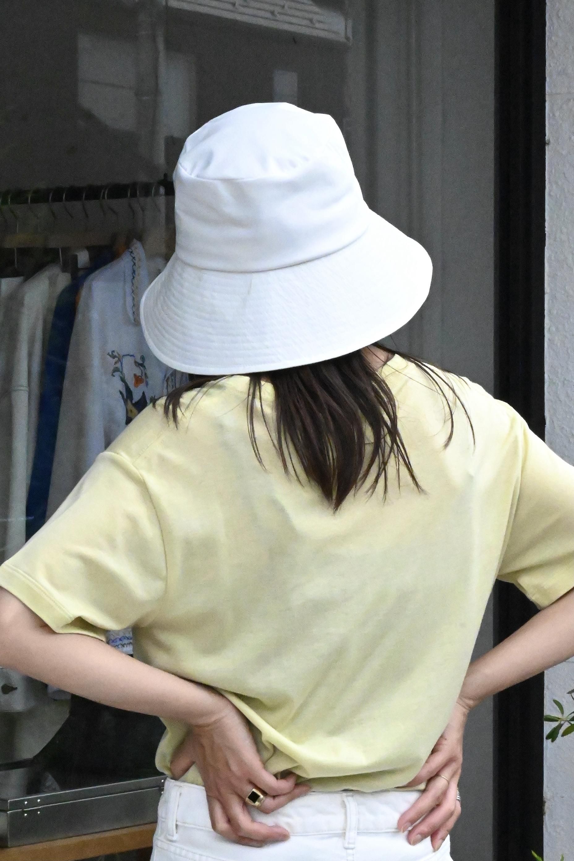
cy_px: 430
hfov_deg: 18.2
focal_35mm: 75
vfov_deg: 27.0
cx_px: 287
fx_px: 1794
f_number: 22
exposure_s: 1/2000
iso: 12800
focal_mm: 50
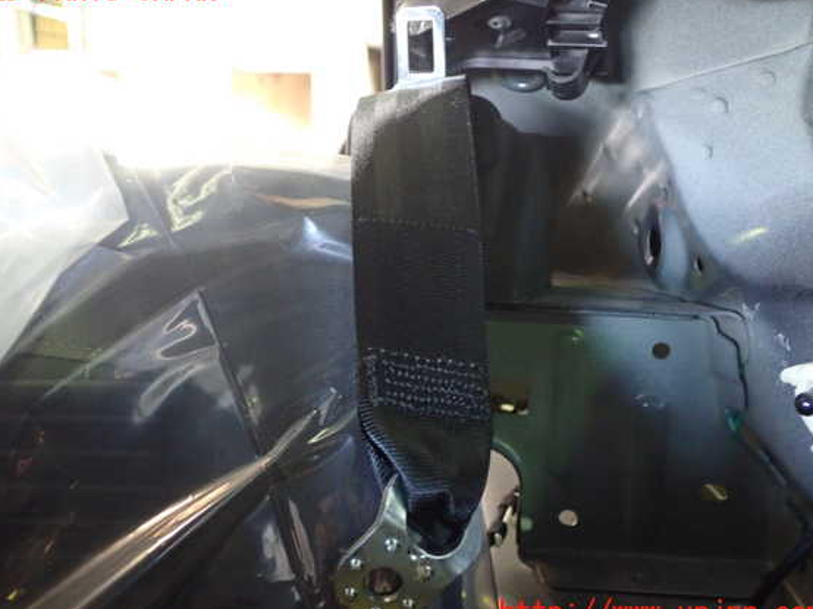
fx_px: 916
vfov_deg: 36.8
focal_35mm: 39
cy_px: 302
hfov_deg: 47.9
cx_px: 390
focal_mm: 6.37
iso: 800
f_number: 2.5
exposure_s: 1/20
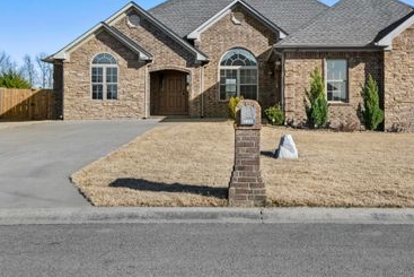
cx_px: 274
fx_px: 564
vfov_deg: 27.4
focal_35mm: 49
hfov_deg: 39.9
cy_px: 96
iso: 800
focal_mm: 24
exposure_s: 1/1600
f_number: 8
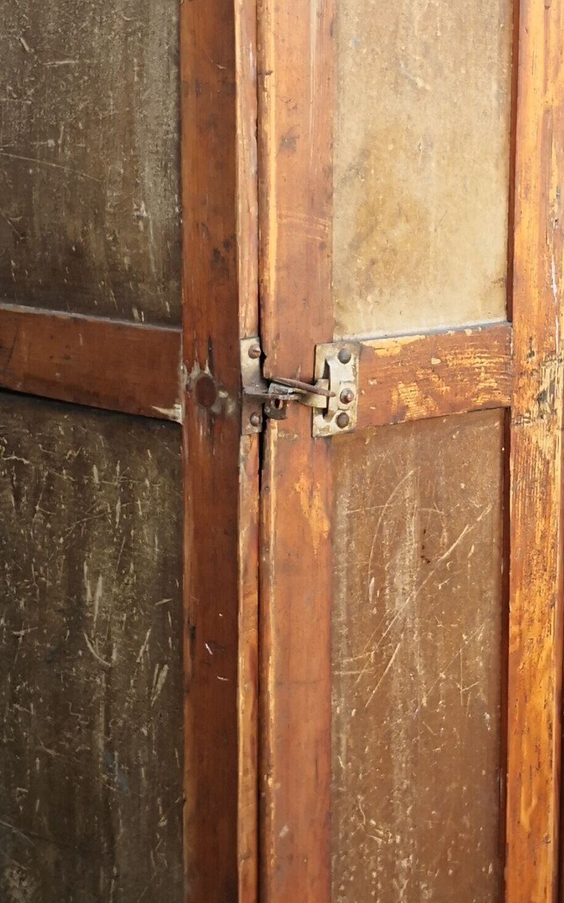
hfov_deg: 16.6
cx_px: 470
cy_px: 349
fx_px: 1918
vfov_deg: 26.4
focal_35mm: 78
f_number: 1.6
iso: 50
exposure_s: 1/231
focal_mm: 3.95
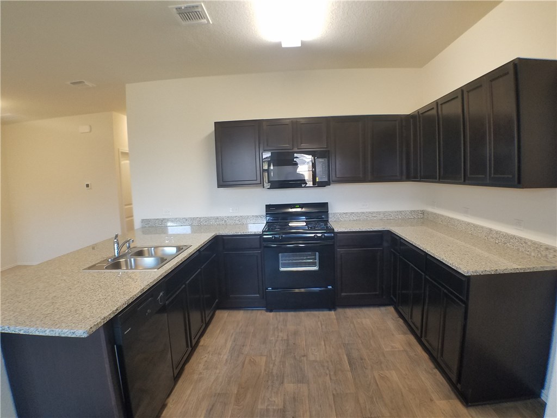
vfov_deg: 53.1
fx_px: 418
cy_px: 209
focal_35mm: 26
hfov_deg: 67.3
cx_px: 278
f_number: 1.7
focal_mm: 4.2
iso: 125
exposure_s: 1/32
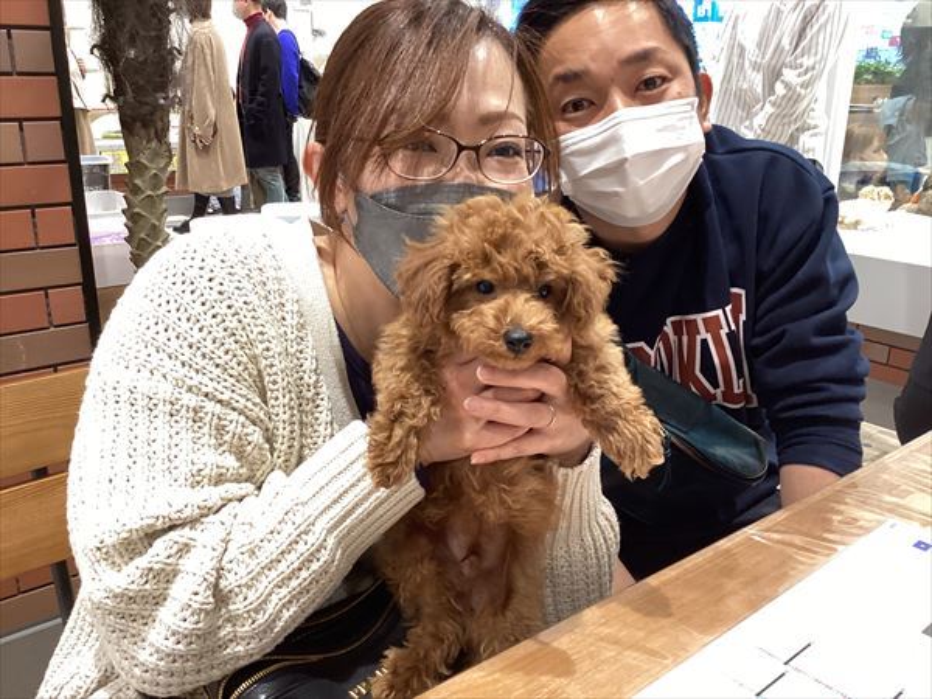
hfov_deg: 58.4
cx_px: 466
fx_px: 835
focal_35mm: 31
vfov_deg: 45.4
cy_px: 350
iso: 250
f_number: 2.4
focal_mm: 3.3
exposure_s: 1/60
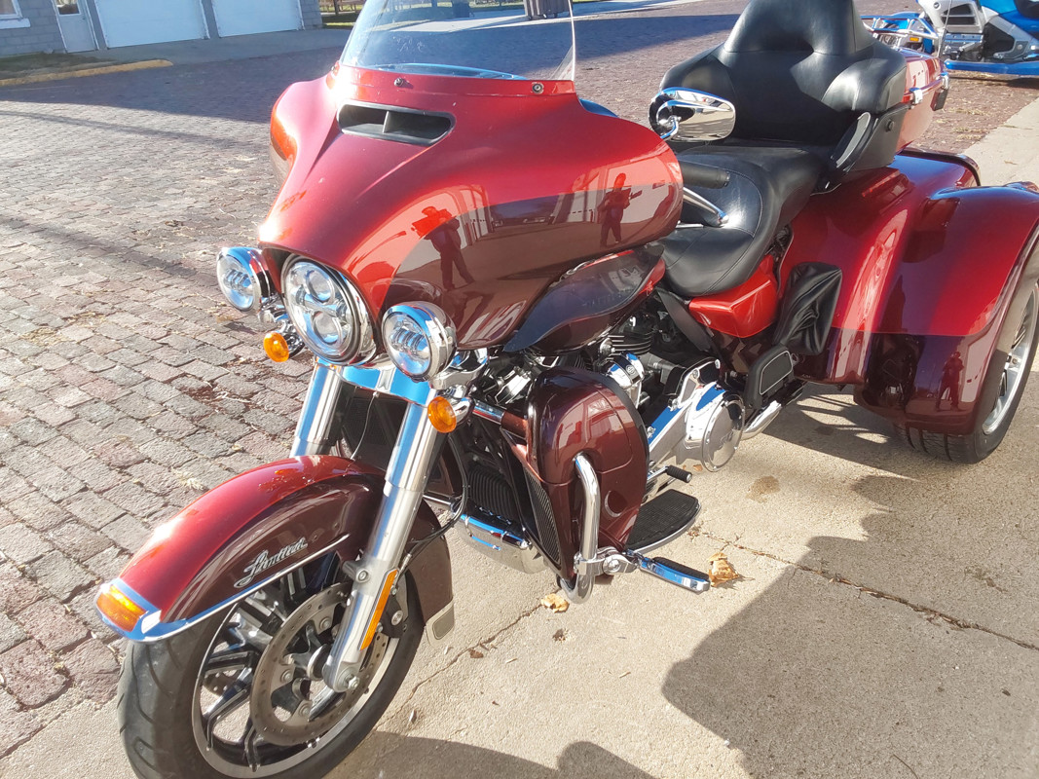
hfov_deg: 63.4
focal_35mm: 28
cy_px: 390
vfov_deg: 49.7
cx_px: 520
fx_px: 840
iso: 50
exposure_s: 1/649
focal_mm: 2.91
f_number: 1.9
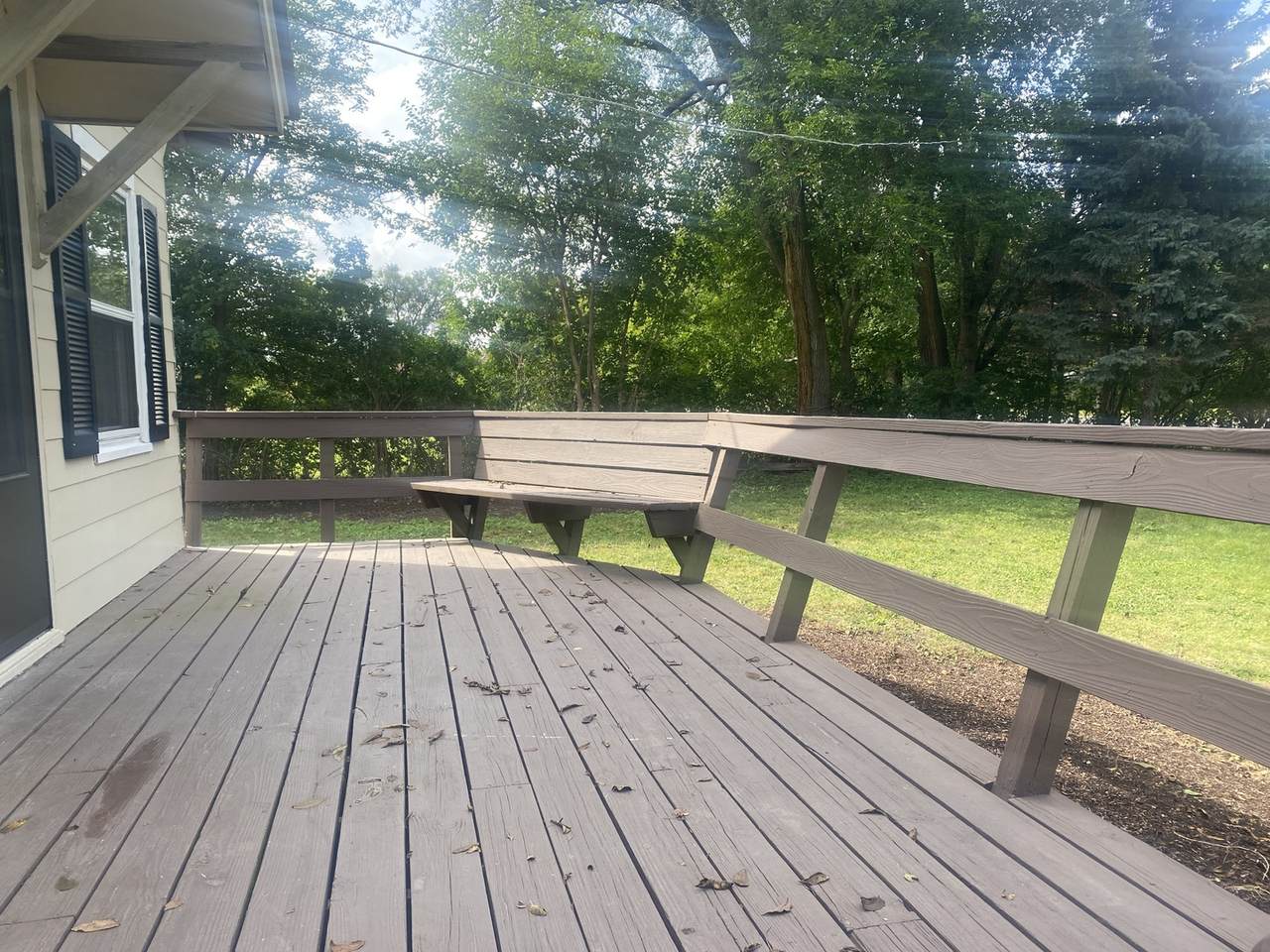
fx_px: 954
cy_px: 476
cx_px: 635
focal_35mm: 26
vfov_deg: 53.1
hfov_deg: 67.3
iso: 32
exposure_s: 1/487
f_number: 1.8
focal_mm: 4.25
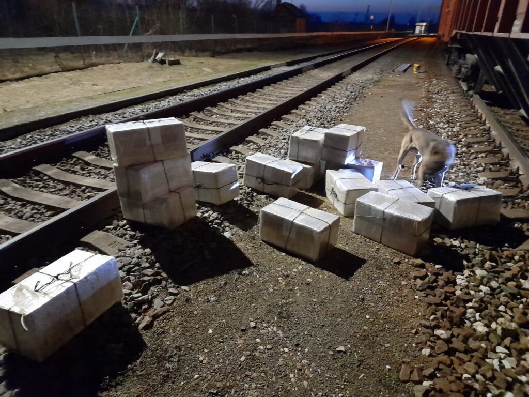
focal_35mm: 25
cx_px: 264
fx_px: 382
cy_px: 198
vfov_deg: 54.9
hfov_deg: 69.4
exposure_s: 1/10
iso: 1000
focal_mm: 4.6
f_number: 2
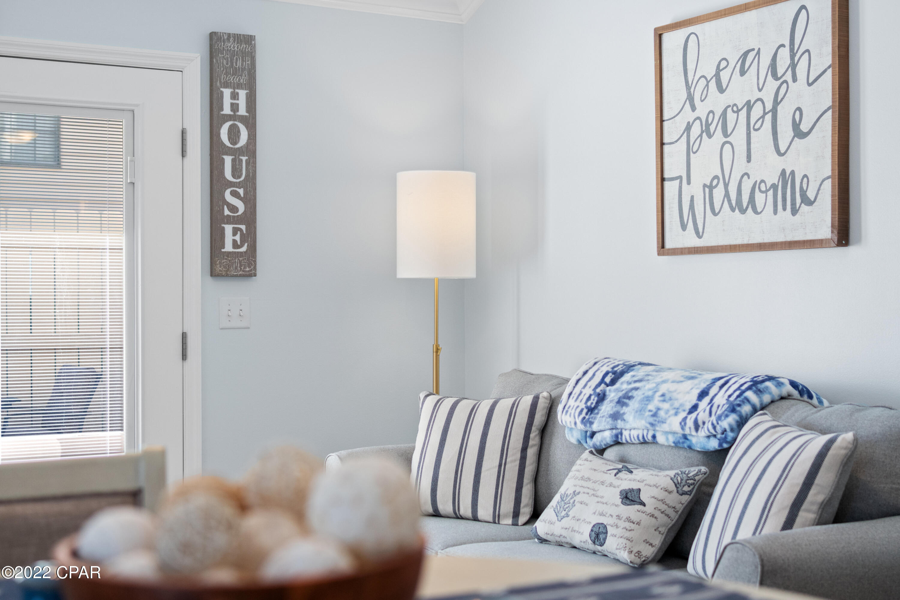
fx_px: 1312
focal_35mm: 52
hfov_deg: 37.9
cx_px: 450
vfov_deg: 25.8
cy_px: 300
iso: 800
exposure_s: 1/160
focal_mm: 35
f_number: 2.8
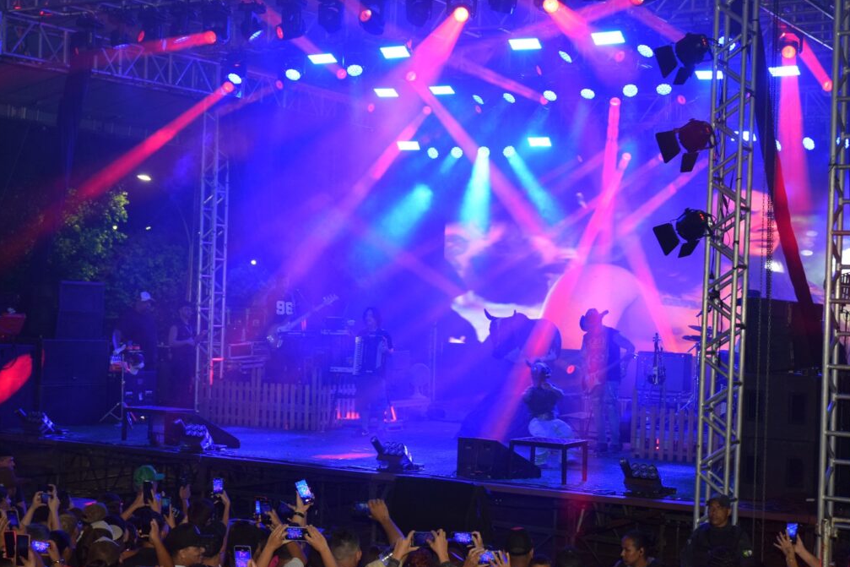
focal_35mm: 58
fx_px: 1369
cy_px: 286
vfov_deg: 23.4
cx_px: 430
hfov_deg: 34.5
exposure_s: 1/100
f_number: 5
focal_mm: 38
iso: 800
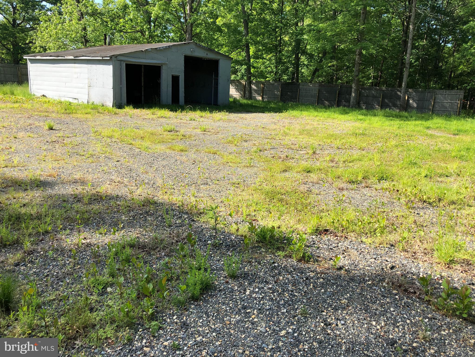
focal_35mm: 28
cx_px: 238
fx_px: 384
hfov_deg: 63.4
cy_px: 178
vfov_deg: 49.7
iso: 20
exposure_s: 1/813
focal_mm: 3.99
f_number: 1.8
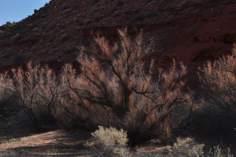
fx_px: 491
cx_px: 118
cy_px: 78
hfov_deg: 27.0
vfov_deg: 18.1
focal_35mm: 75
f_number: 16
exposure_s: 1/90
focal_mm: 50
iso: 200
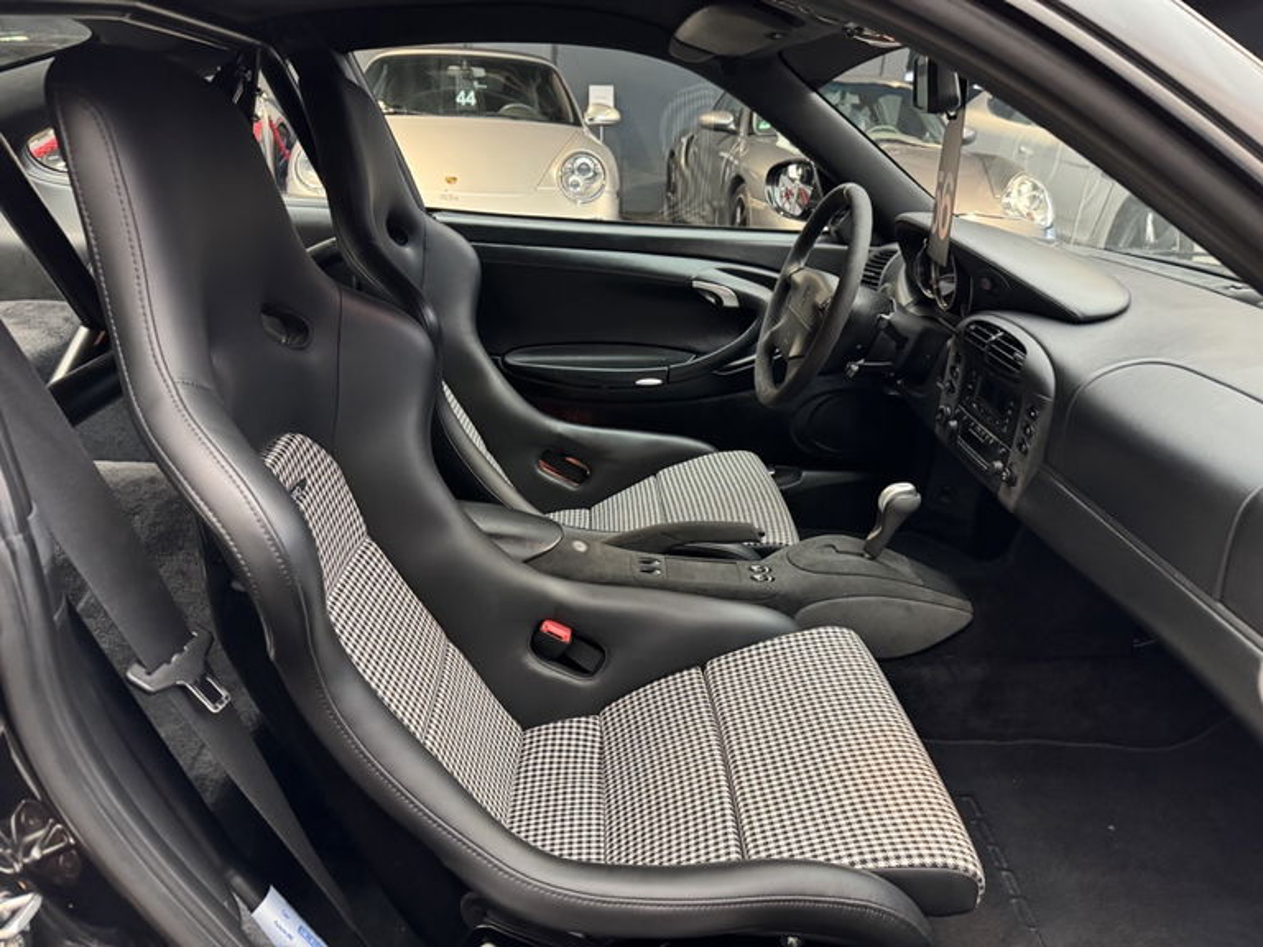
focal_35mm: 24
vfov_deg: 56.8
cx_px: 632
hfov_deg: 71.6
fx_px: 876
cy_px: 474
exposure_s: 1/50
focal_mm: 6.76
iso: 500
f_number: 1.78
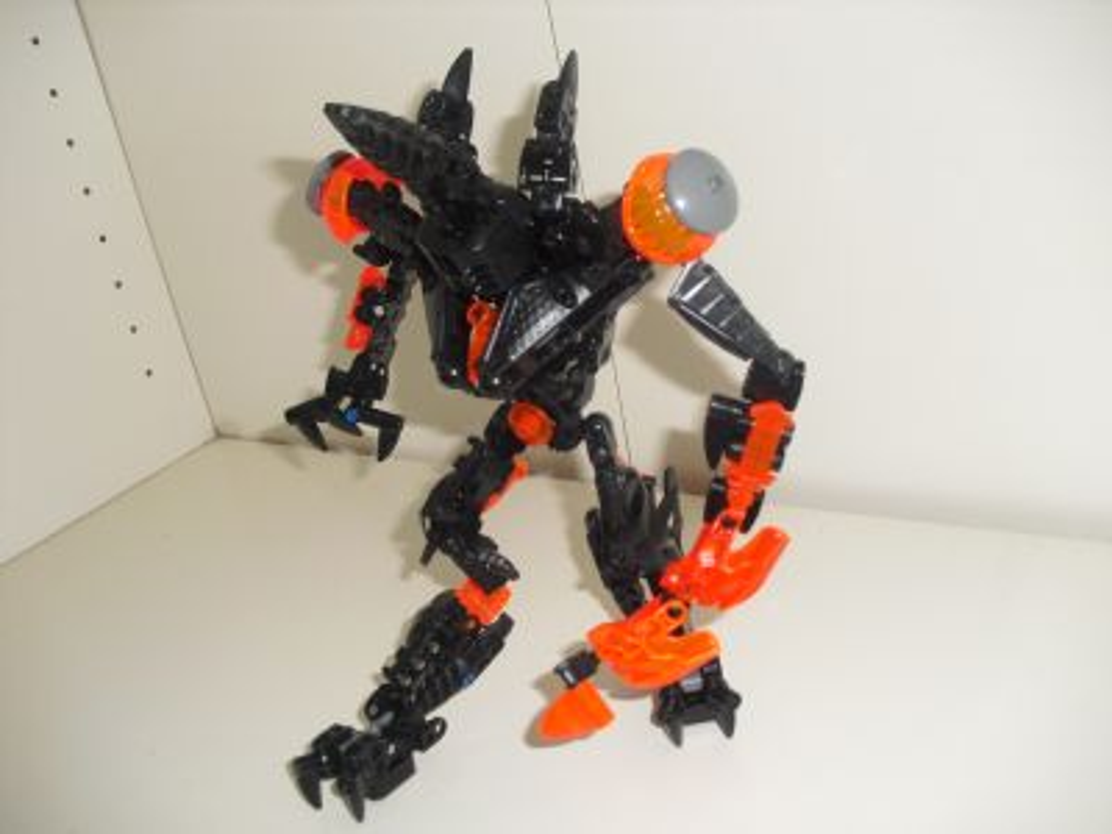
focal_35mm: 36
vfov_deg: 39.7
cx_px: 556
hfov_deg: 51.4
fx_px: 1156
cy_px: 417
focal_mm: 6.3
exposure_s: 1/60
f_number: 3.1
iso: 64
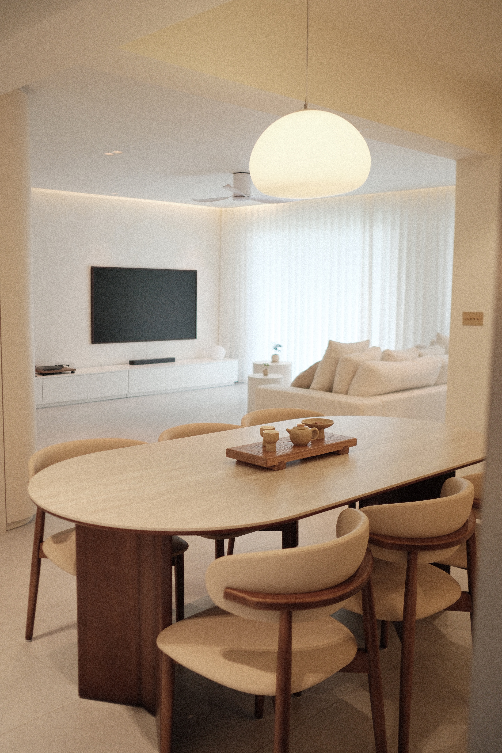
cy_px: 376
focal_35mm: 35
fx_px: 732
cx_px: 251
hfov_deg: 37.9
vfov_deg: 54.4
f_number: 2
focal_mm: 23
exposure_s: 1/250
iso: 640
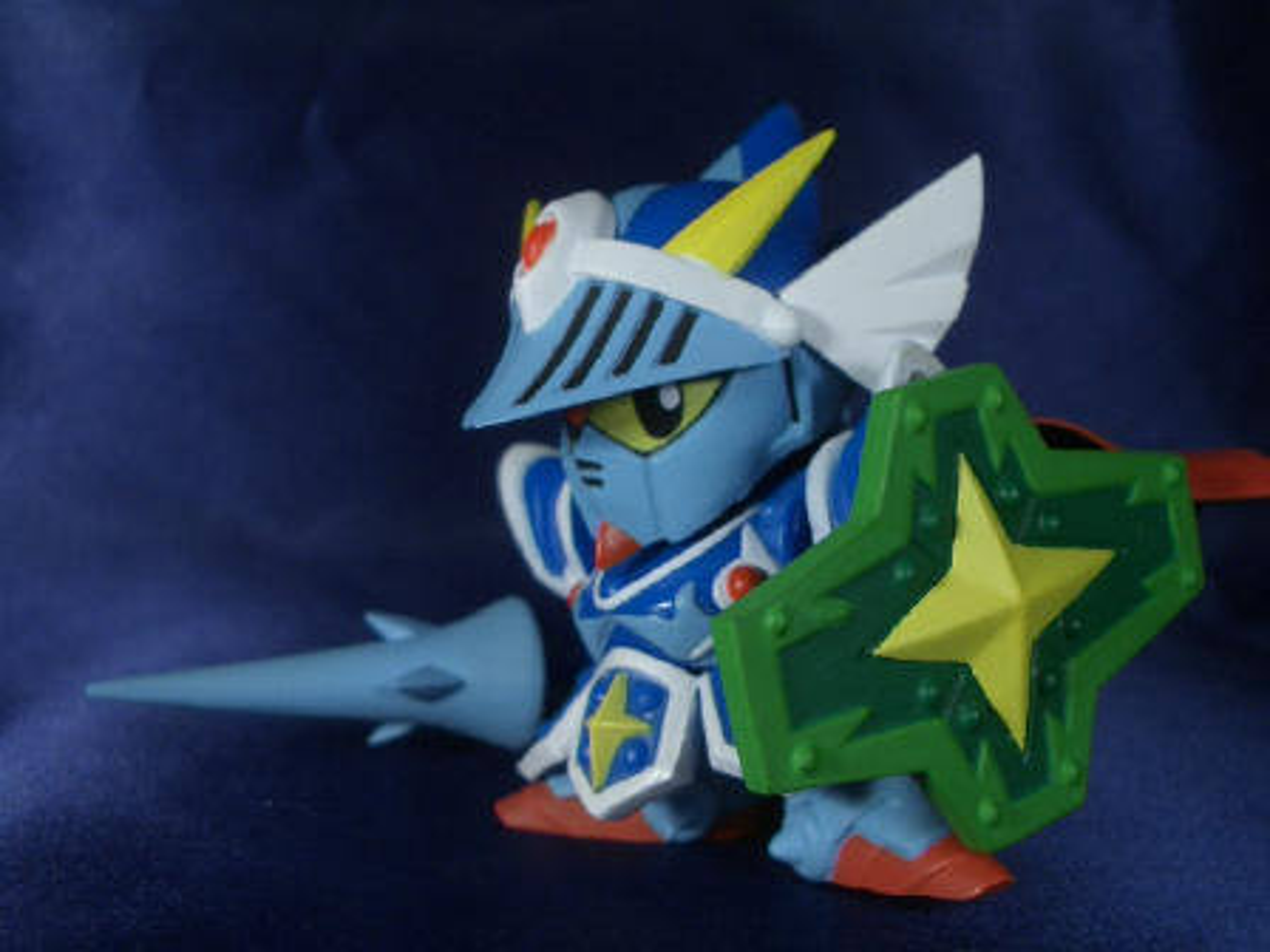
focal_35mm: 41
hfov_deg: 45.8
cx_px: 635
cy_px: 476
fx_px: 1504
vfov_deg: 35.1
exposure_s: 1/200
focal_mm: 6.8
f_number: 2.8
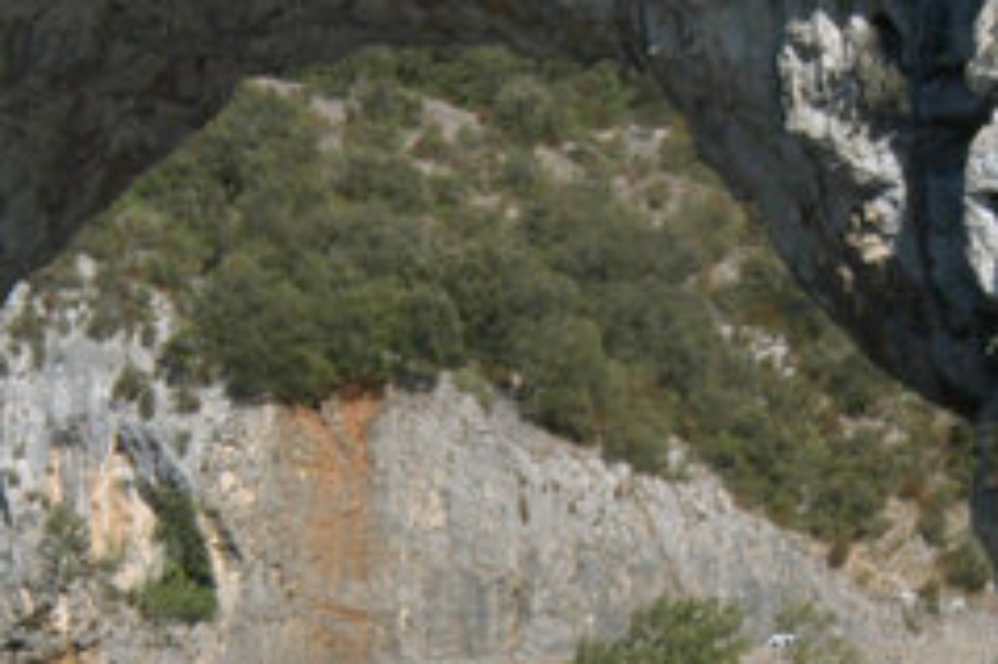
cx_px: 658
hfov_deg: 15.1
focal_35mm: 136
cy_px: 827
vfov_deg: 9.9
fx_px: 3768
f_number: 13
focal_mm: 20
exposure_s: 1/640
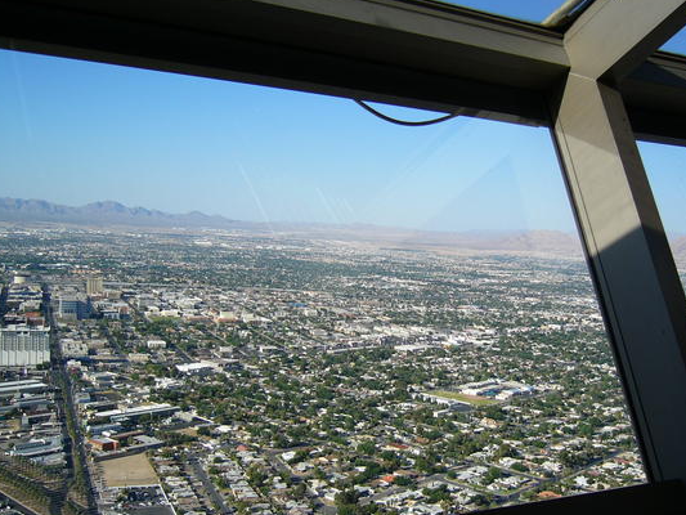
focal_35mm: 42
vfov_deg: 34.3
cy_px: 281
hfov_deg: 44.7
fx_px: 833
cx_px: 376
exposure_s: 1/500
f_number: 2.8
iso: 50
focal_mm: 5.8
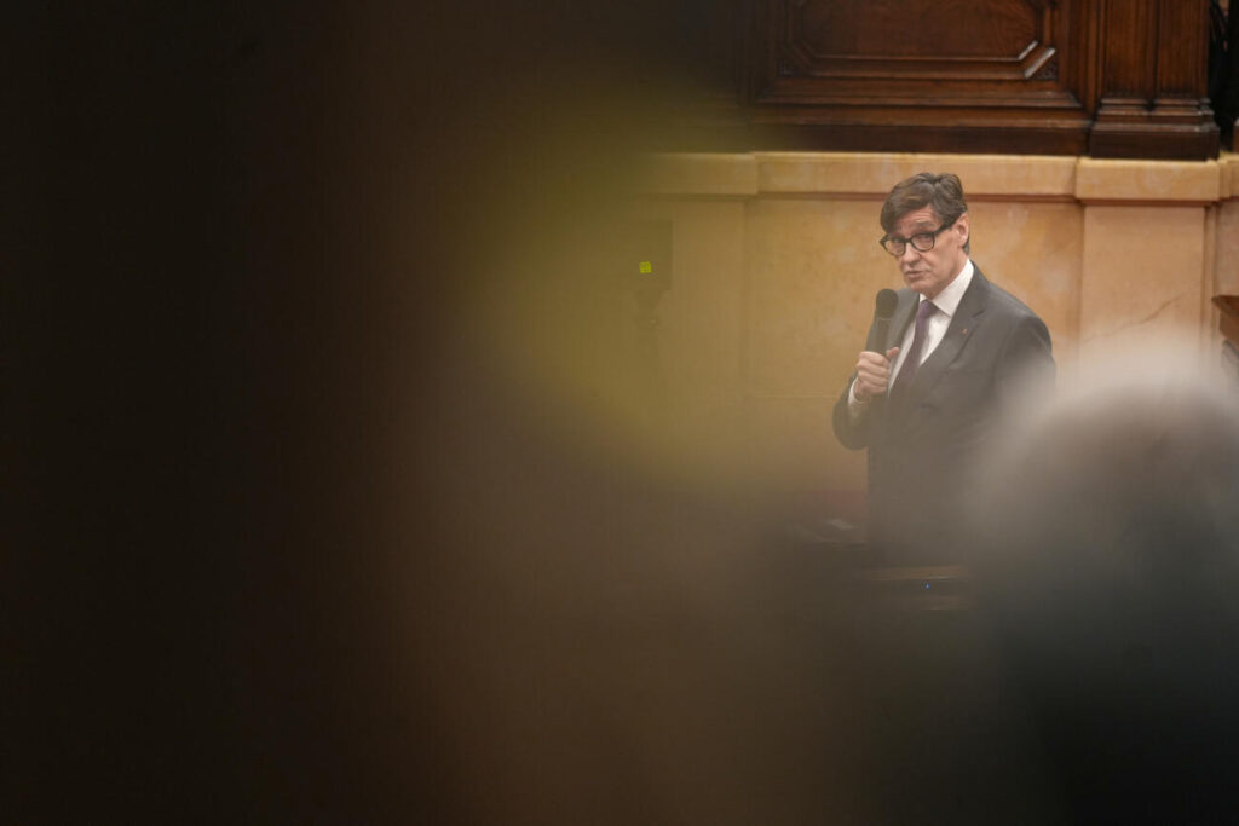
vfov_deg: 6.9
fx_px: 6884
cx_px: 620
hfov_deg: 10.3
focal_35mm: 200
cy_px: 413
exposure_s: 1/125
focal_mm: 200
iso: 2000
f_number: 4
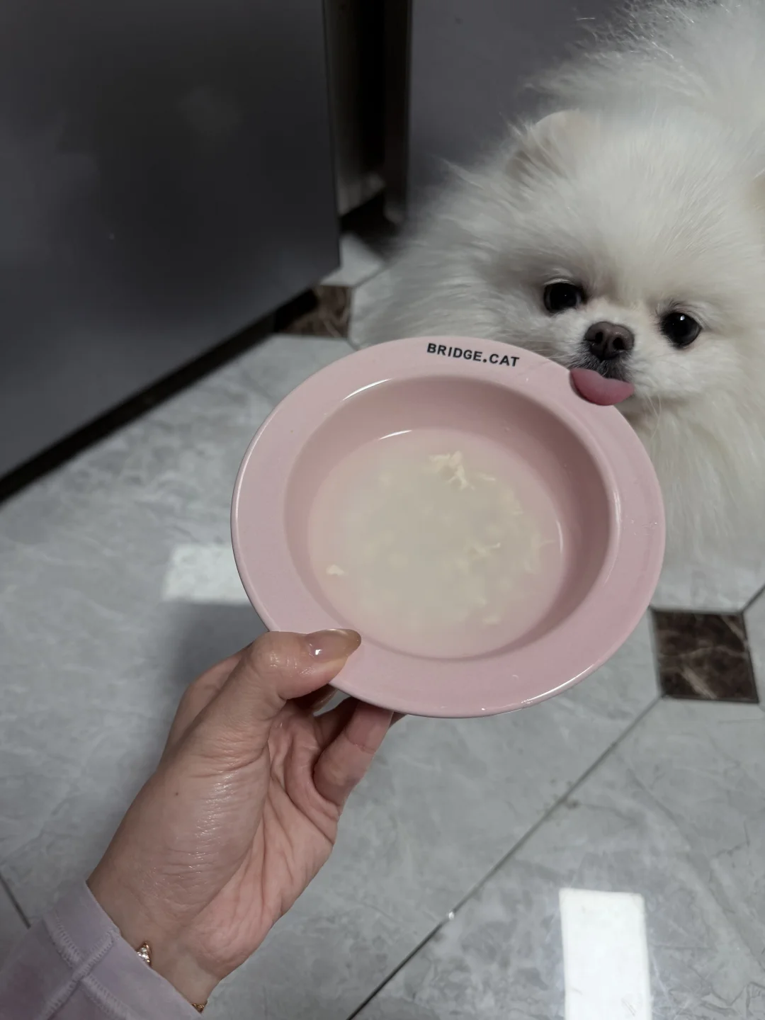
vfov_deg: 71.6
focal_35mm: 24
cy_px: 510
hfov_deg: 56.8
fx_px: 707
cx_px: 382
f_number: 1.78
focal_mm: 6.76
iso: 160
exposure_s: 1/100
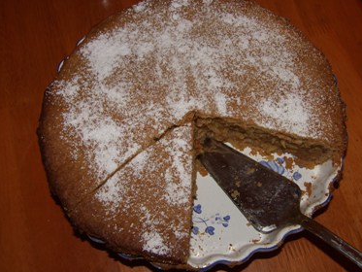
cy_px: 148
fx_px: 439
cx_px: 200
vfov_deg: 34.3
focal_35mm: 42
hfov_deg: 44.7
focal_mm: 9
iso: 100
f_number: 2.5
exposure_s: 1/40
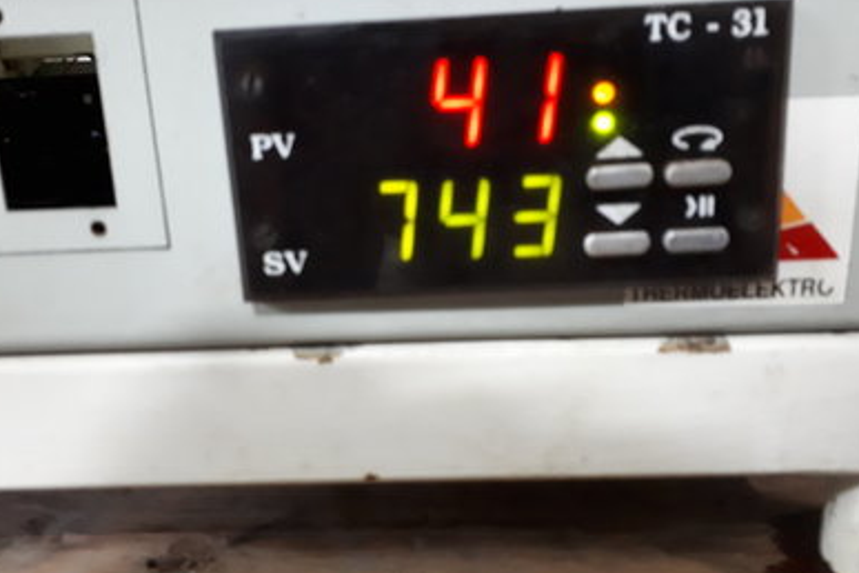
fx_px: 692
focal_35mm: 29
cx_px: 428
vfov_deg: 44.8
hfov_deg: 63.7
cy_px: 247
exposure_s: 1/17
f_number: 1.9
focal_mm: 3.6
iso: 640
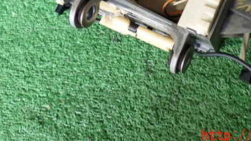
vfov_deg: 18.5
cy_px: -7
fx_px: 419
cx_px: 152
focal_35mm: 63
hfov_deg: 33.2
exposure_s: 1/40
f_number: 2.5
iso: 200
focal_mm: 6.37
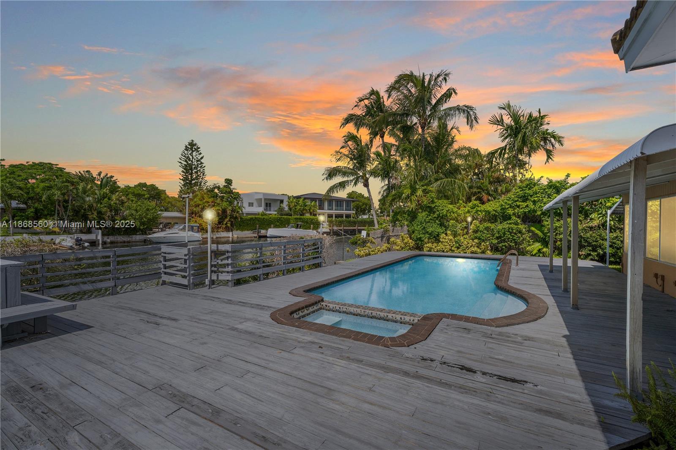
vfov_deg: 73.7
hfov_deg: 96.7
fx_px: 300
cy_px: 225
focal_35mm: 16
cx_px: 338
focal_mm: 16
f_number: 8
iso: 400
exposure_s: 1/250
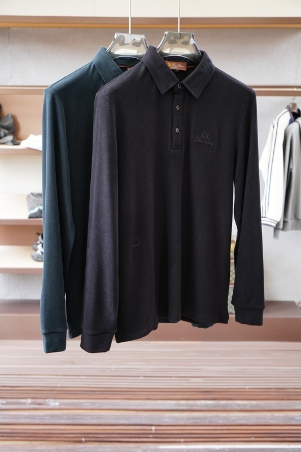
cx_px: 150
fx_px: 527
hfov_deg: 31.9
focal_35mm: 42
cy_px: 226
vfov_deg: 46.4
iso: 400
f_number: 4
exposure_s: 1/125
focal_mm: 28
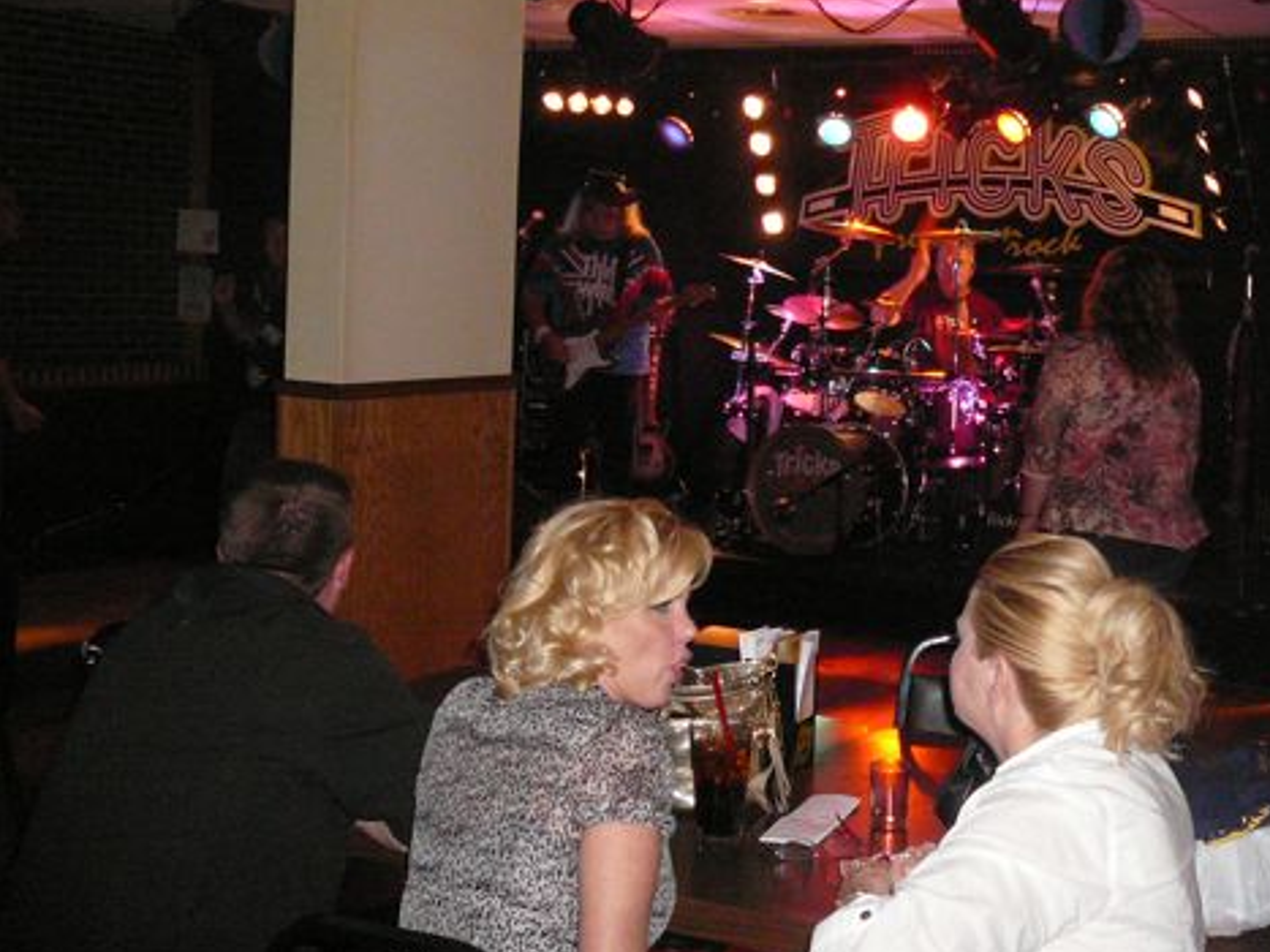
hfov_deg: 39.1
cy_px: 316
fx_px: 1761
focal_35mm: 48
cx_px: 868
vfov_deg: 30.0
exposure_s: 1/30
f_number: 2.8
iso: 400
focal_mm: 5.2
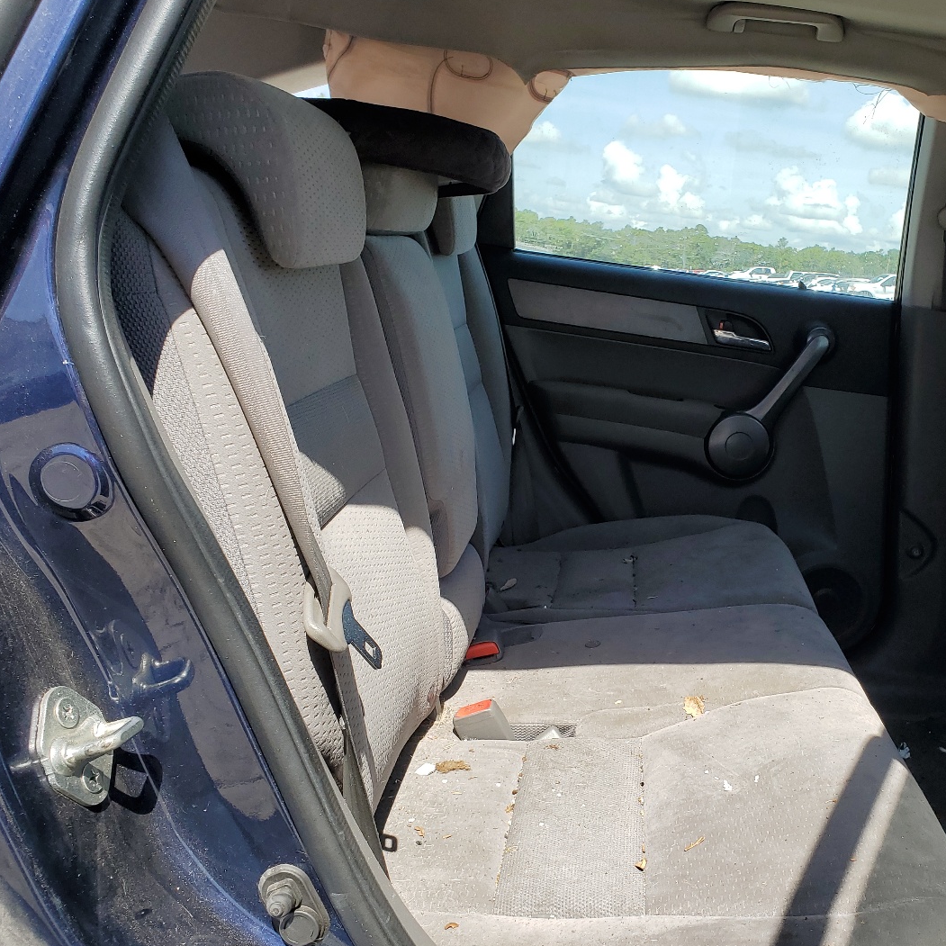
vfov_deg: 47.2
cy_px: 484
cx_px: 639
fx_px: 1082
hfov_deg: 46.4
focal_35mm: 35
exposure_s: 1/625
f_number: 1.5
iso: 50
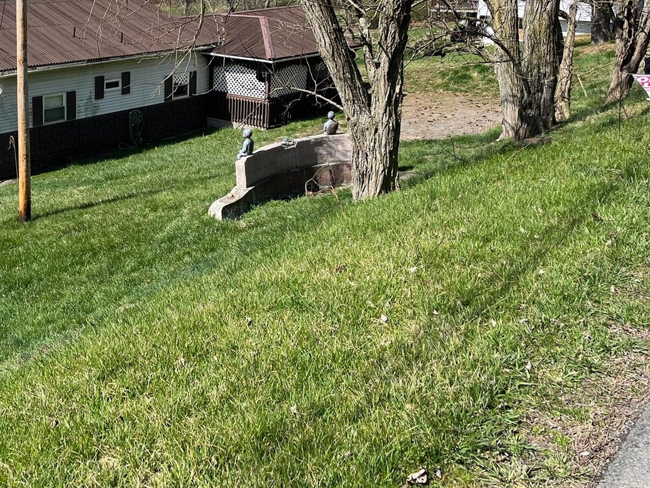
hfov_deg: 43.9
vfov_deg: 34.4
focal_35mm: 41
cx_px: 146
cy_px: 117
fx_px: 770
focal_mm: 5.1
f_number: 1.6
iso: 50
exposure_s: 1/2688
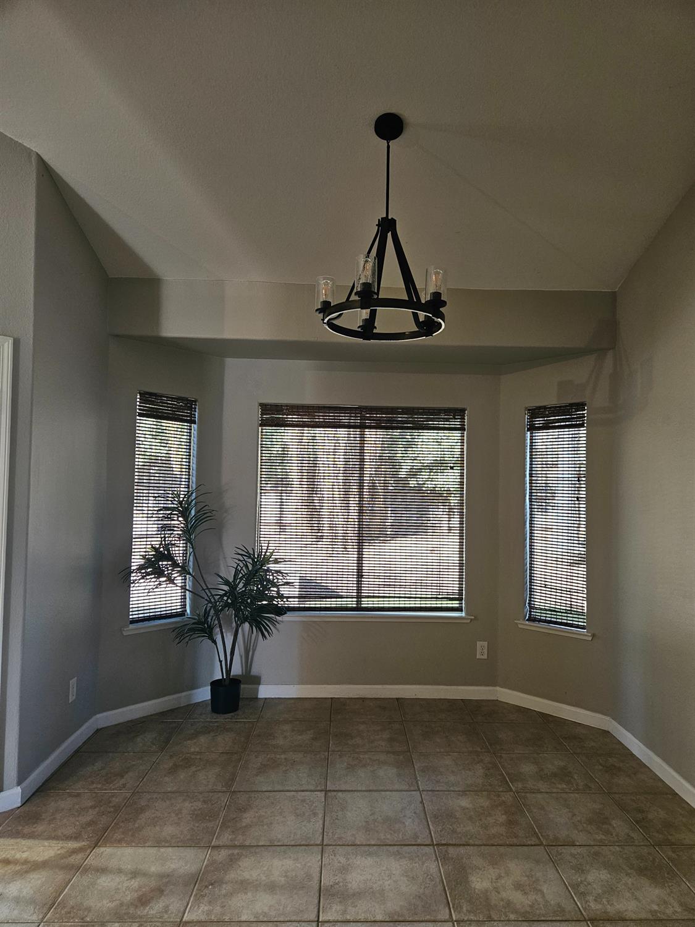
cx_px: 348
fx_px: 616
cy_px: 464
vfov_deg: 73.9
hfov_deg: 58.9
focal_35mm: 23
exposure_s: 1/120
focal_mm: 5.4
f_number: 1.8
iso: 320
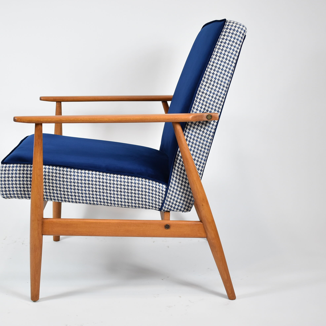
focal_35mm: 58
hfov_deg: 29.5
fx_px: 618
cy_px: 165
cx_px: 134
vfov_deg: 29.6
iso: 800
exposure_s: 1/125
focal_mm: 30
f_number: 4.2
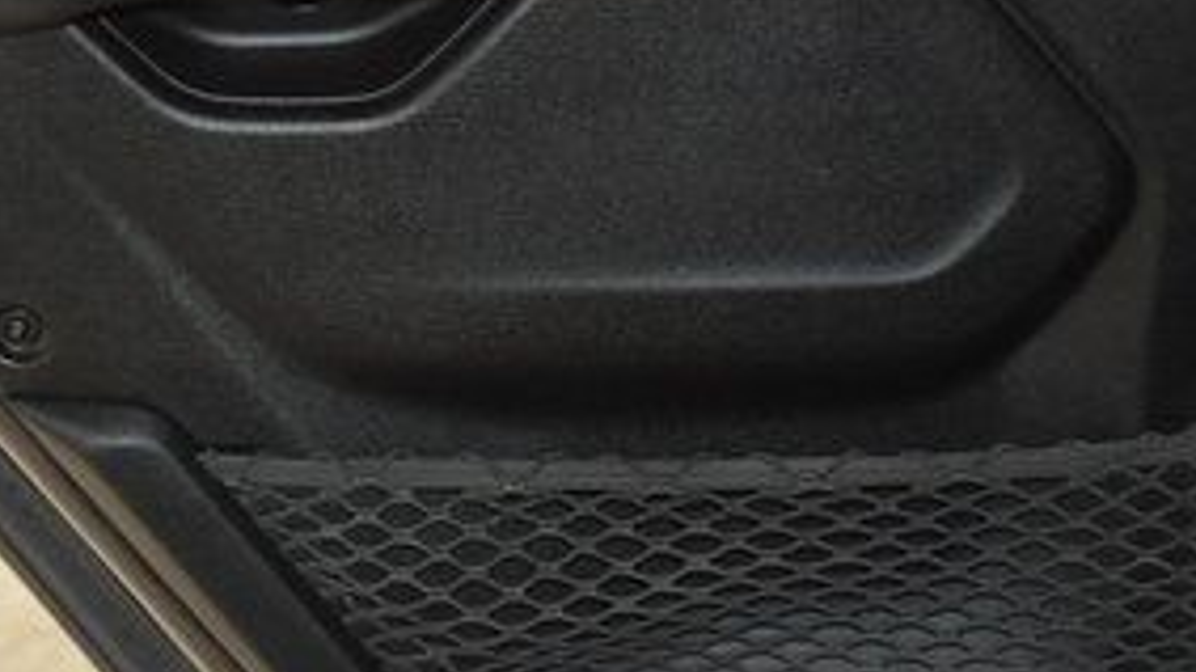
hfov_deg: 20.7
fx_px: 3271
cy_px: -15
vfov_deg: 11.6
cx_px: 461
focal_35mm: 103
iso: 3200
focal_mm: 29
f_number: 3.8
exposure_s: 1/80
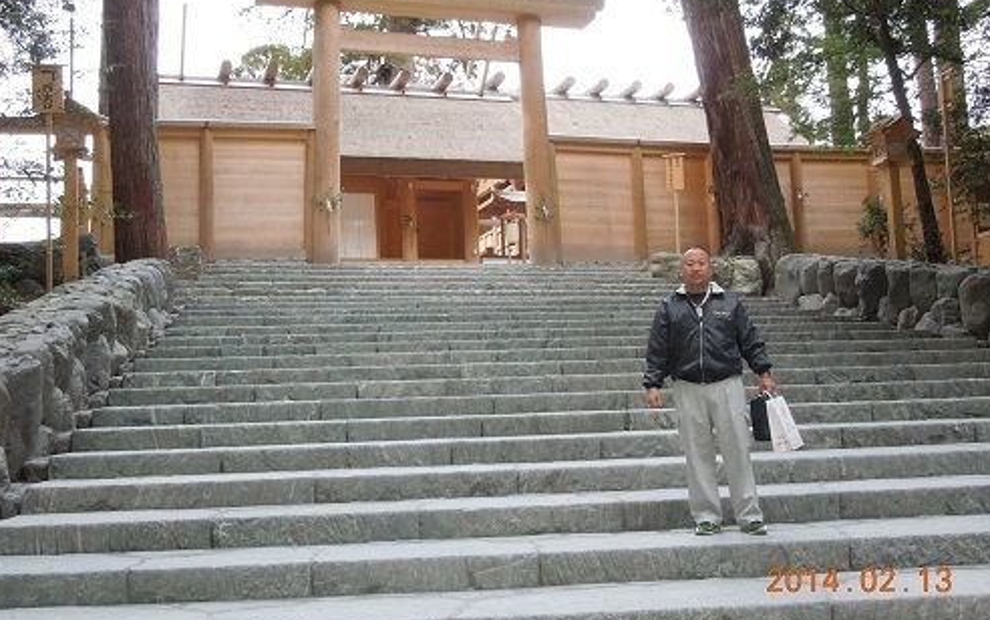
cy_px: 283
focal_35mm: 42
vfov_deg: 30.6
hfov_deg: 47.2
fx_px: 1134
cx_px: 493
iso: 800
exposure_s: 1/30
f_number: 3.8
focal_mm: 7
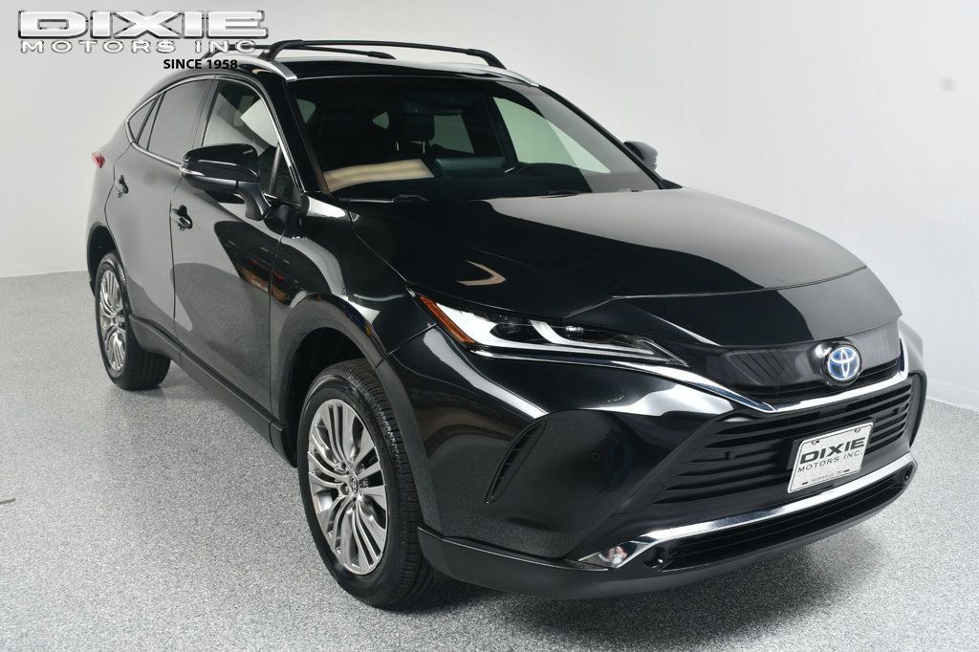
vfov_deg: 36.8
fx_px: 979
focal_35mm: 36
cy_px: 326
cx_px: 490
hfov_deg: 53.1
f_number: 9
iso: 100
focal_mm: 24
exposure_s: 1/160
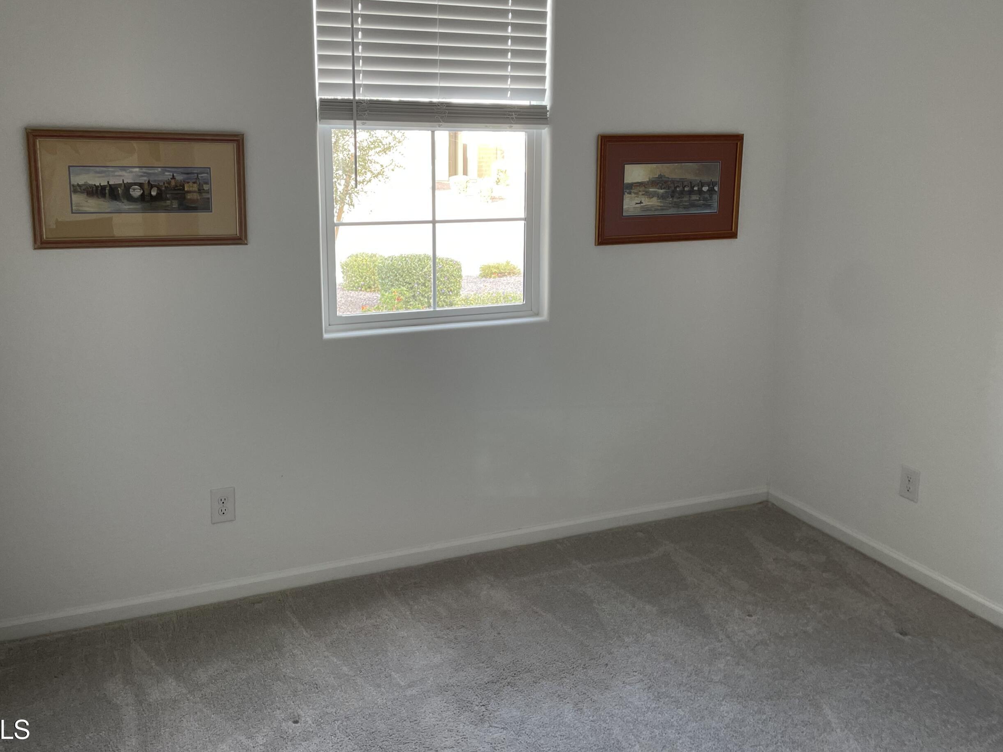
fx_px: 927
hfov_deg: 56.8
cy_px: 309
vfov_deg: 44.0
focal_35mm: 32
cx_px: 492
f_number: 1.6
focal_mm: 4.2
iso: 80
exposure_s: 1/60
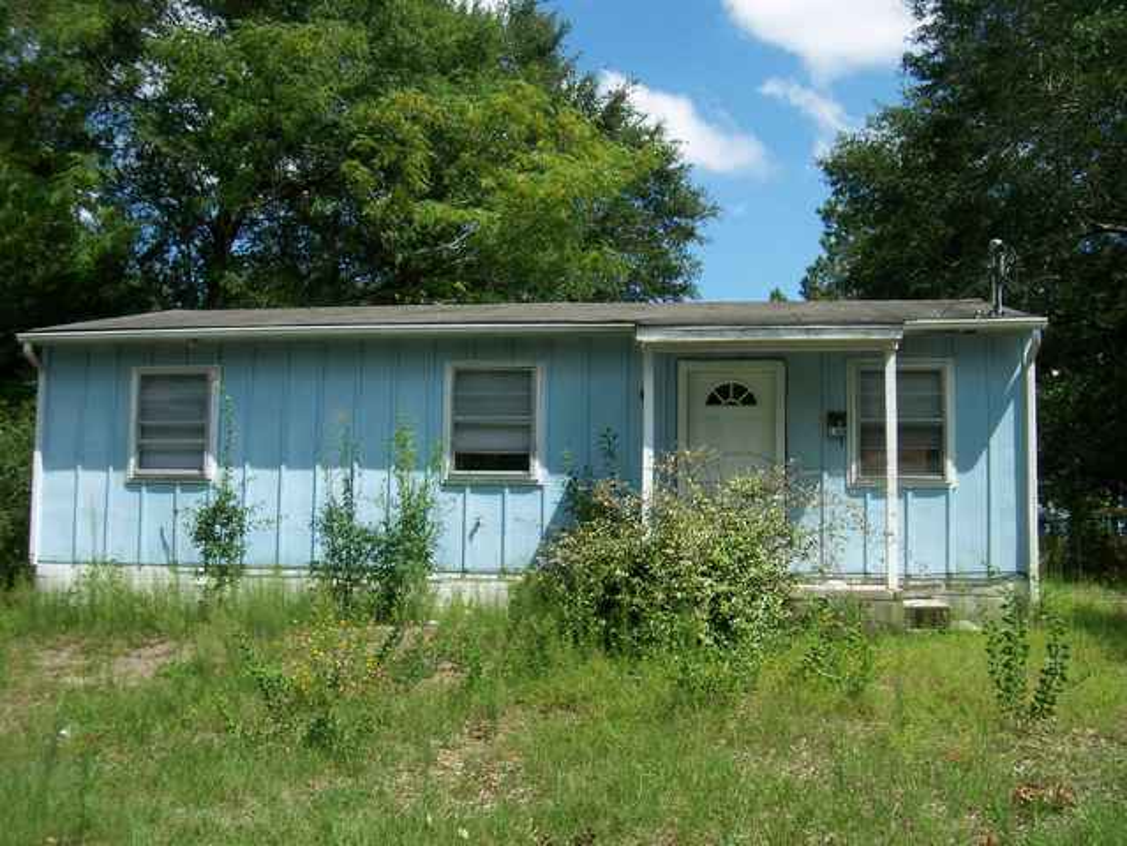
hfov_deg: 49.0
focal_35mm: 38
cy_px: 423
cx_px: 564
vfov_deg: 37.8
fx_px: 1238
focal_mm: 6.3
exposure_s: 1/250
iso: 80
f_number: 7.1
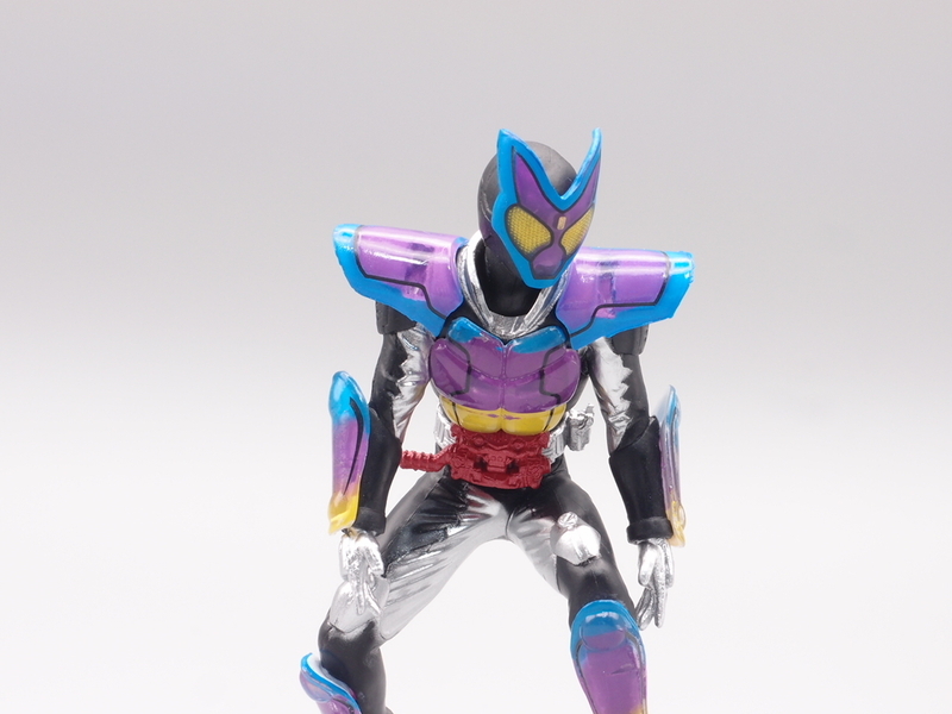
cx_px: 476
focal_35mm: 112
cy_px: 357
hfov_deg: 17.6
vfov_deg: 13.2
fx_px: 3080
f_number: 8
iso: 100
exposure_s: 1/5
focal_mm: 24
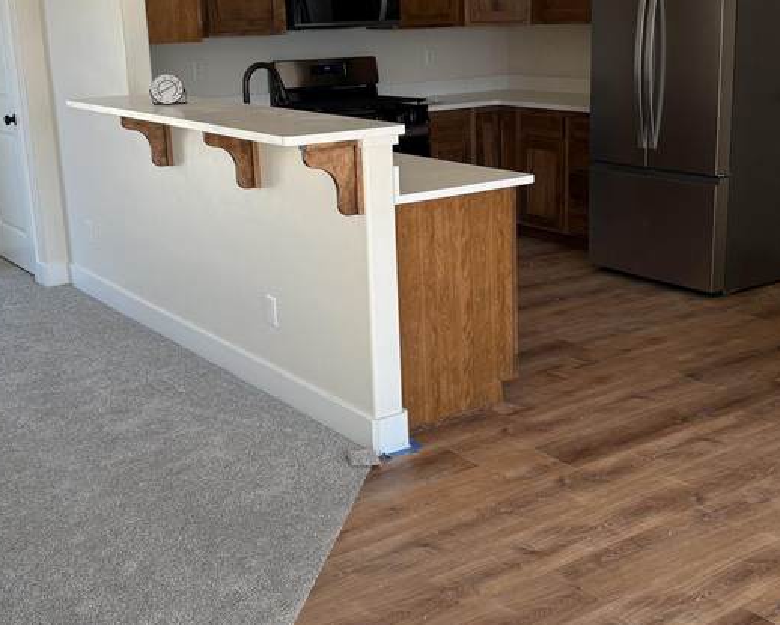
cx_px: 450
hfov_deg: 39.4
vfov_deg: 32.1
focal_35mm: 47
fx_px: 1086
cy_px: 286
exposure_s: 1/271
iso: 64
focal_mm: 5.96
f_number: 1.6
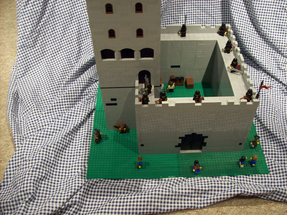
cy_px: 108
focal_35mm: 36
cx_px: 144
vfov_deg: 39.6
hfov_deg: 51.4
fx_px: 298
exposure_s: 1/8
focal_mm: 6
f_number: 2.7
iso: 200
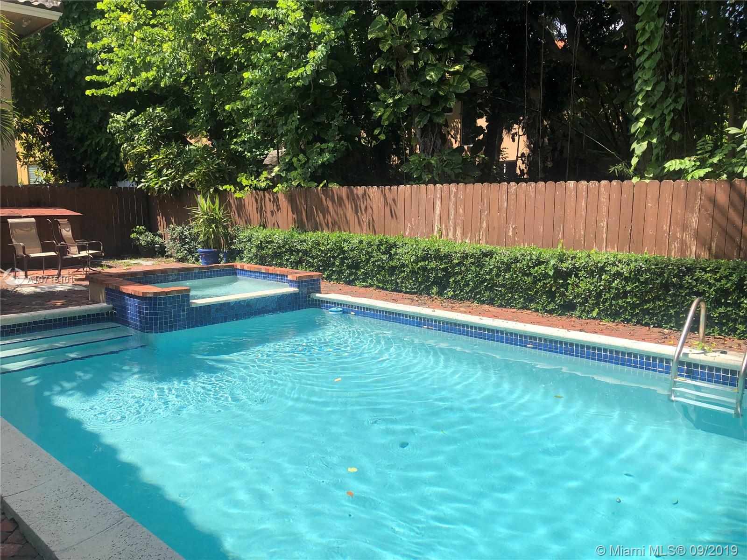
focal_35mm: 28
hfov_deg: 63.4
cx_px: 374
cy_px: 280
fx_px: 604
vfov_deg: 49.7
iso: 20
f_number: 1.8
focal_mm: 4
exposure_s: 1/1499
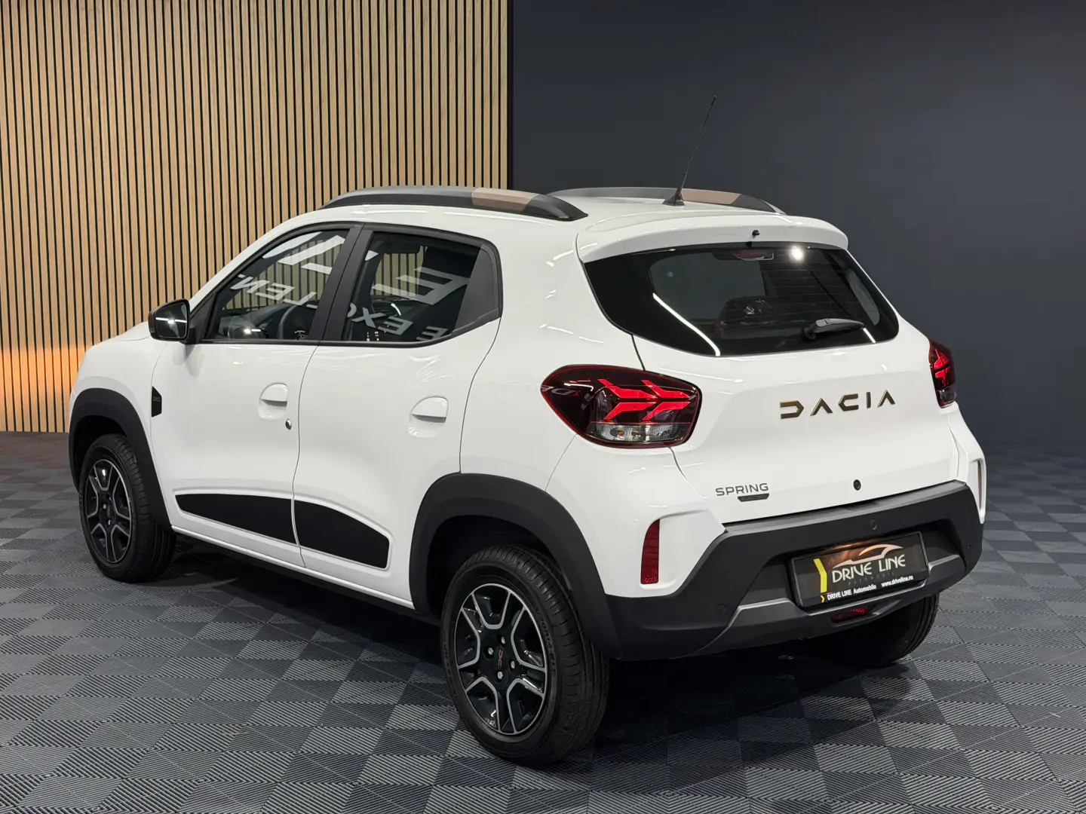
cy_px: 407
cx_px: 543
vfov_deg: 30.3
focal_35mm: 48
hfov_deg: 39.7
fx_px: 1506
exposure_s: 1/100
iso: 100
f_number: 1.78
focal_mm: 6.76
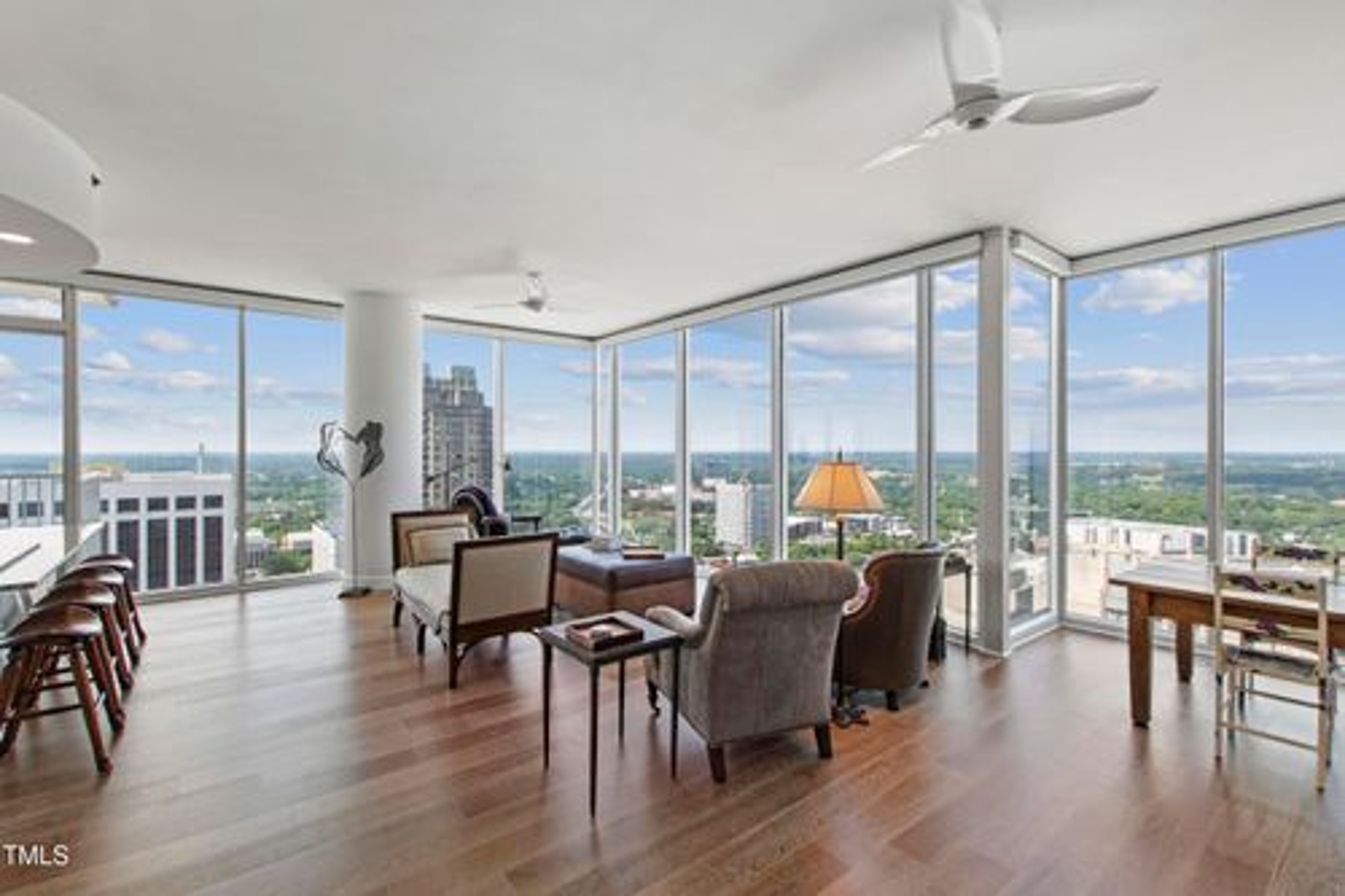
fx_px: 560
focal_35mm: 15
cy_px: 448
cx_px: 672
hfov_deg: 100.4
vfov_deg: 77.3
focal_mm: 10
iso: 100
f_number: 8
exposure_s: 1/3
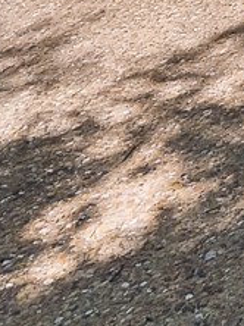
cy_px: -637
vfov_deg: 11.5
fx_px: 979
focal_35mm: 104
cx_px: 936
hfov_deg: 8.5
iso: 640
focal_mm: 12
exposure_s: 1/250
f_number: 9
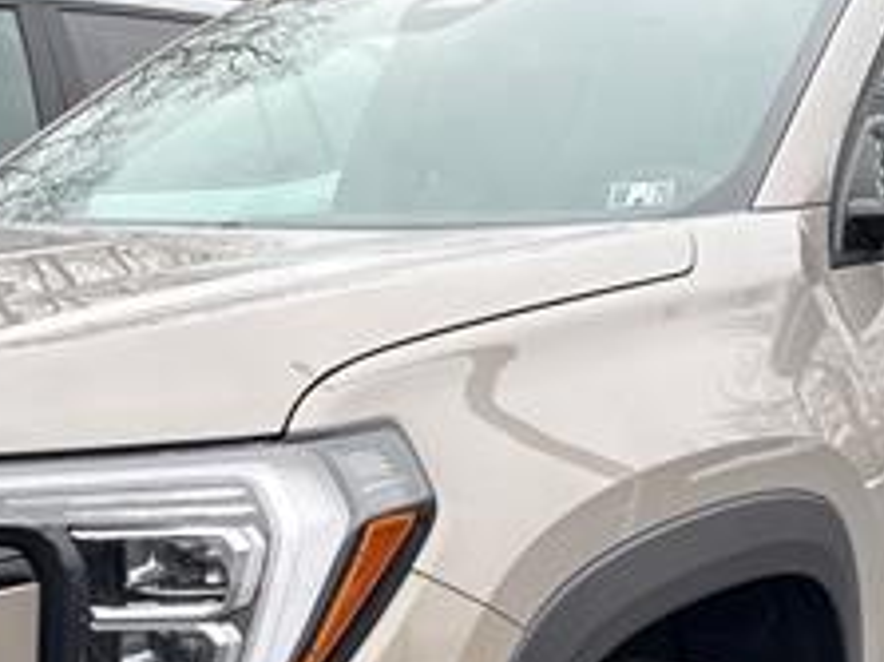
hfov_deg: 28.1
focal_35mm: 69
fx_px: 1761
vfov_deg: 20.7
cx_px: 317
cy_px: 646
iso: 80
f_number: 1.78
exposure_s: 1/571
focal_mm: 6.76
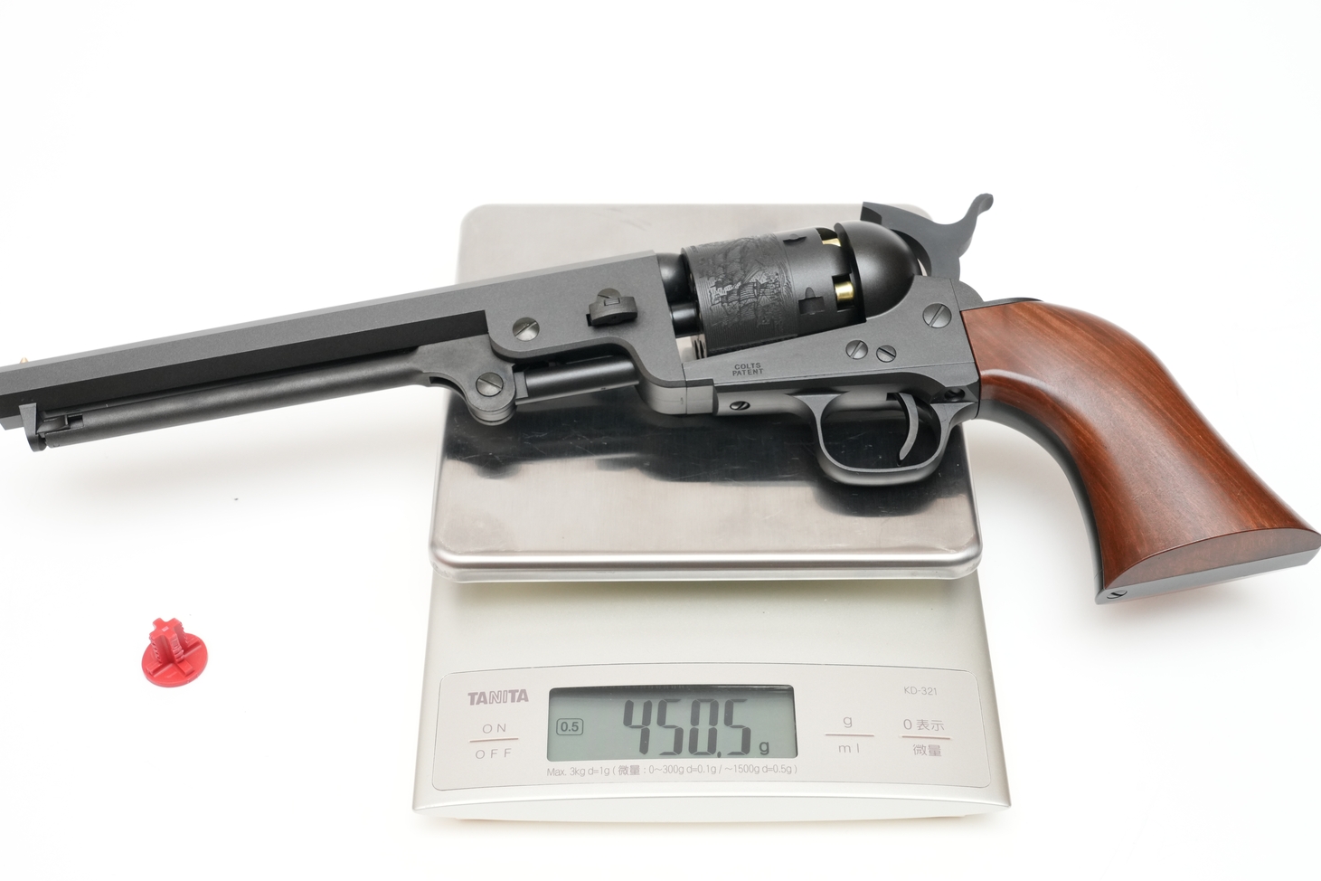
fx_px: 1871
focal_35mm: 51
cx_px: 648
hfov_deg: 38.9
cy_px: 478
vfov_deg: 26.5
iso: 1600
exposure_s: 1/60
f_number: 13
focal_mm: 46
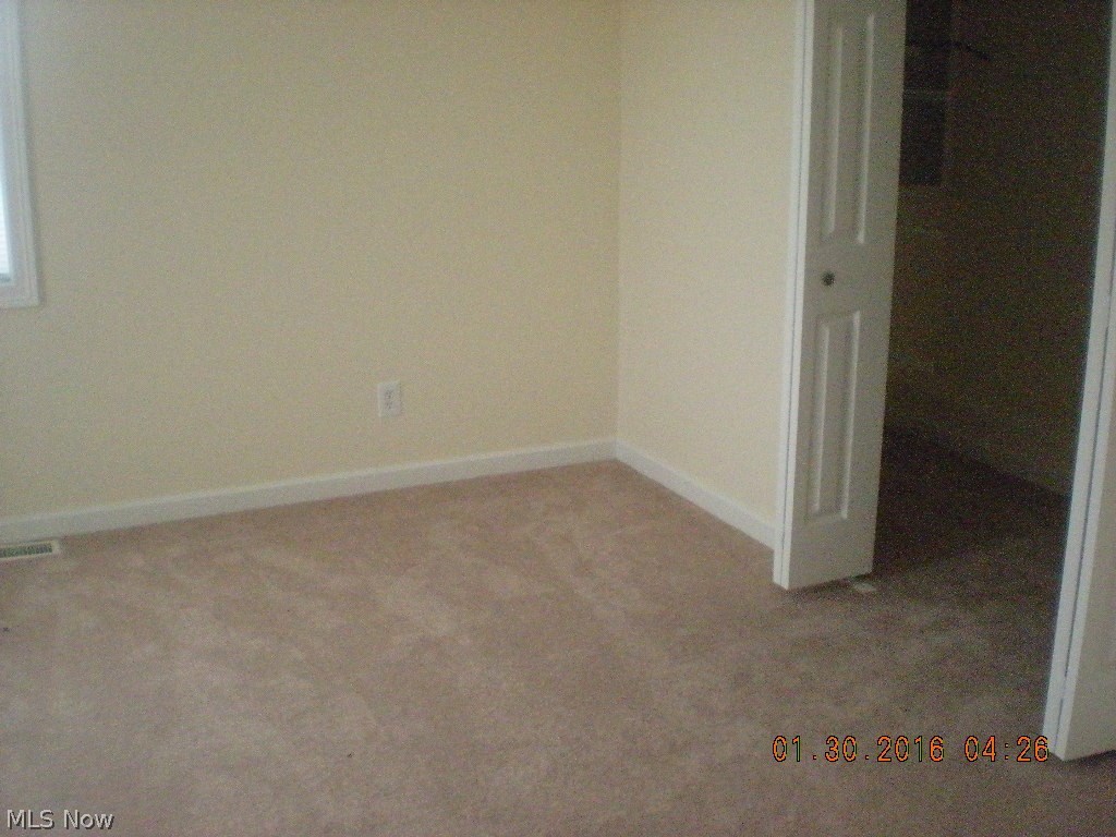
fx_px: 1225
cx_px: 558
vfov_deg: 37.7
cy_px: 418
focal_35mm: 38
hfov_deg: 49.0
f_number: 3.1
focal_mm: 6.3
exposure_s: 1/124
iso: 1216
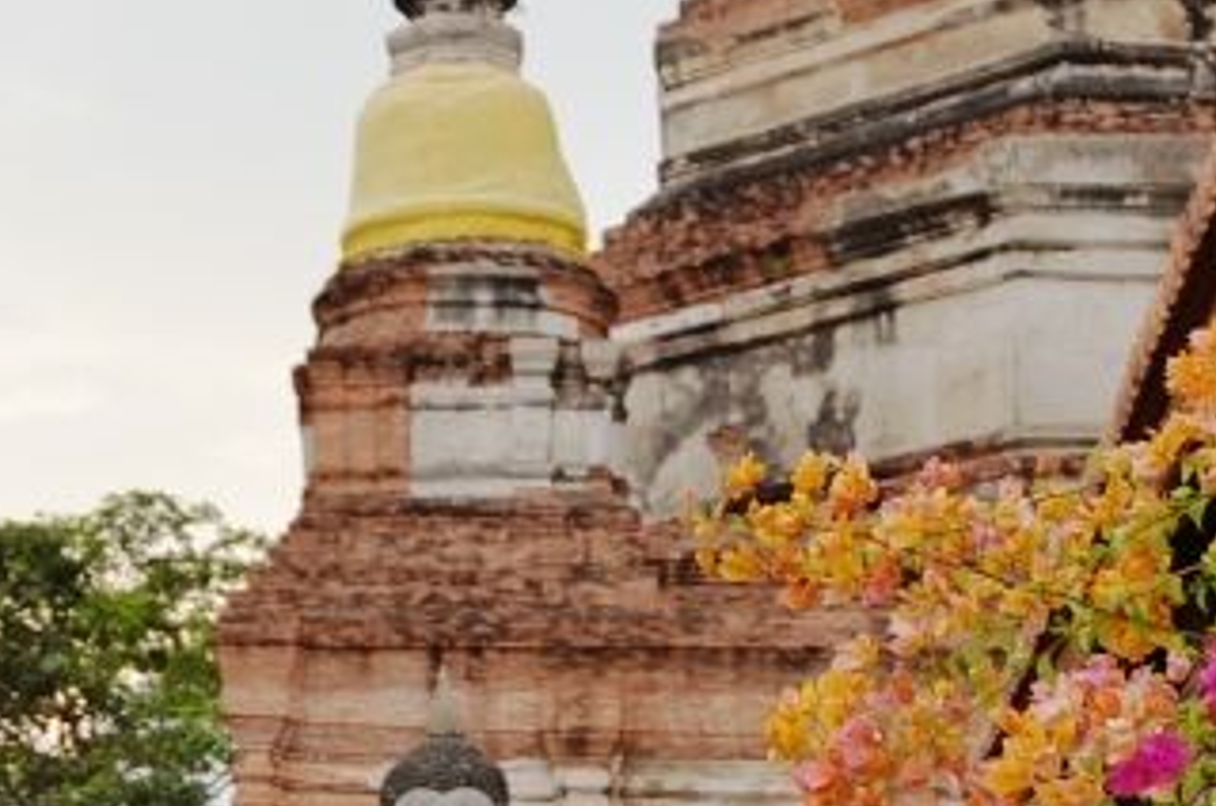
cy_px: 498
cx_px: 365
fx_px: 5495
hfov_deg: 12.6
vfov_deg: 8.4
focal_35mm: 163
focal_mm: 34
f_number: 4.5
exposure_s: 1/200
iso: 180
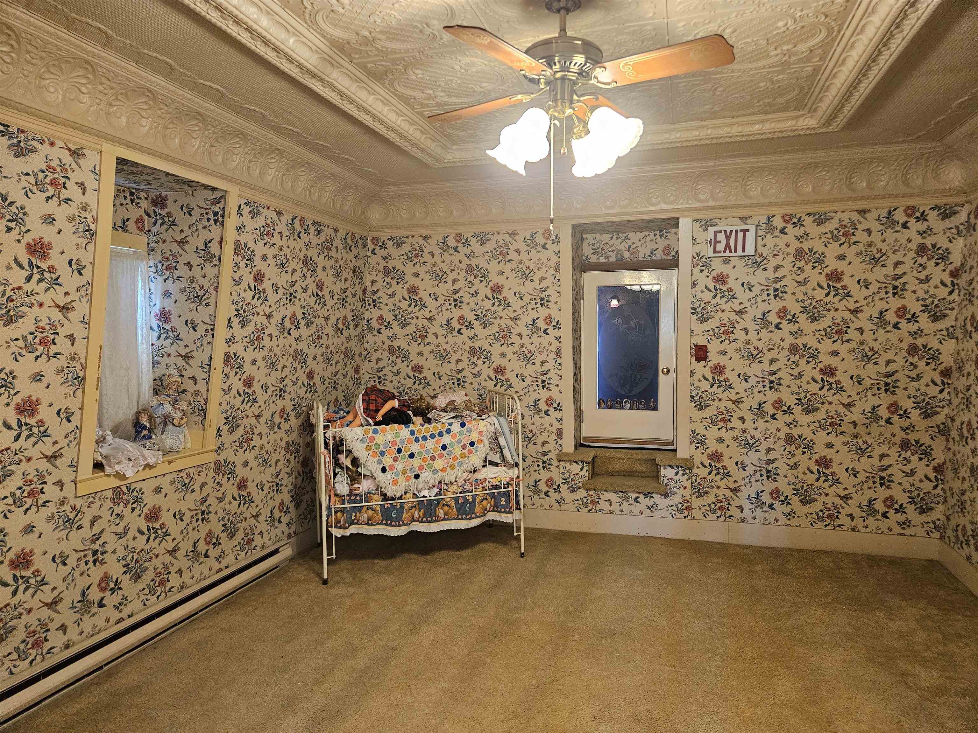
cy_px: 366
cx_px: 489
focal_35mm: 23
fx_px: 650
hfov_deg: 73.9
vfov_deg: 58.9
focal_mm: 5.4
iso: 800
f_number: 1.8
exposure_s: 1/60
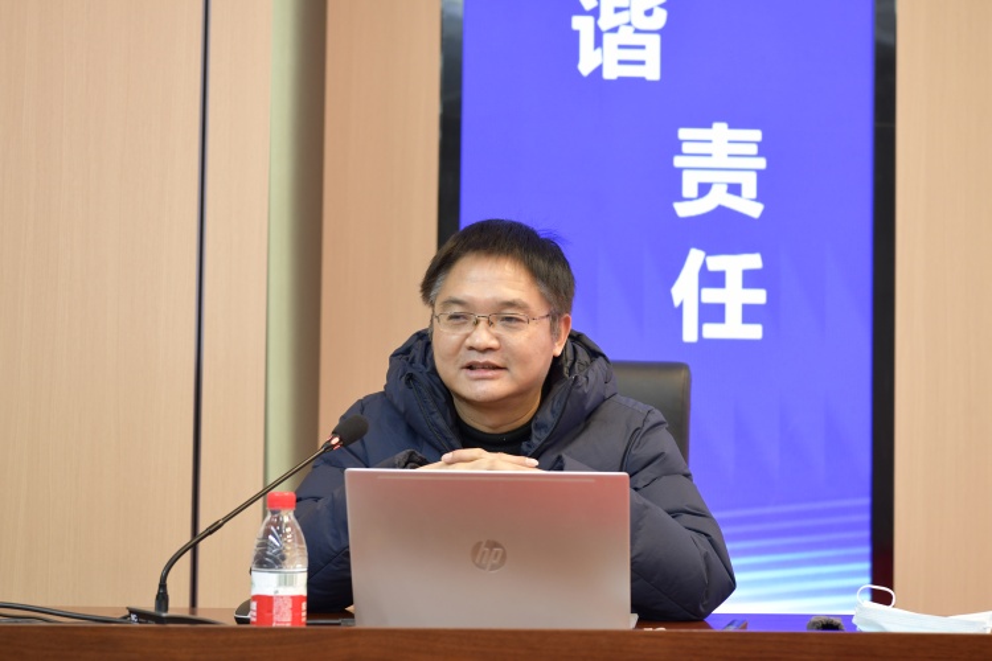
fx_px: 1929
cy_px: 330
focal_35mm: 70
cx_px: 496
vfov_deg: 19.5
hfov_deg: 28.8
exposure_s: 1/80
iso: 800
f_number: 4.5
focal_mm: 70
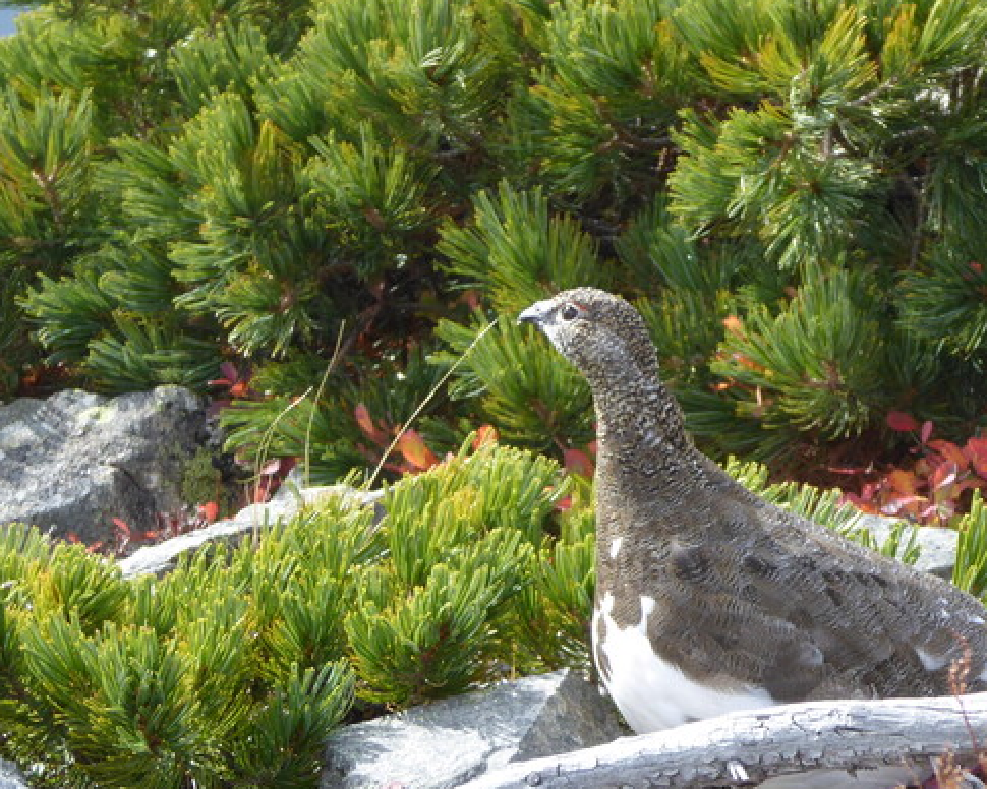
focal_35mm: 307
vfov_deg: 5.0
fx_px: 8968
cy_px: 606
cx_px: 651
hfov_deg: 6.3
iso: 100
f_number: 5.4
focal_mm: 25.6
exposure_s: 1/125
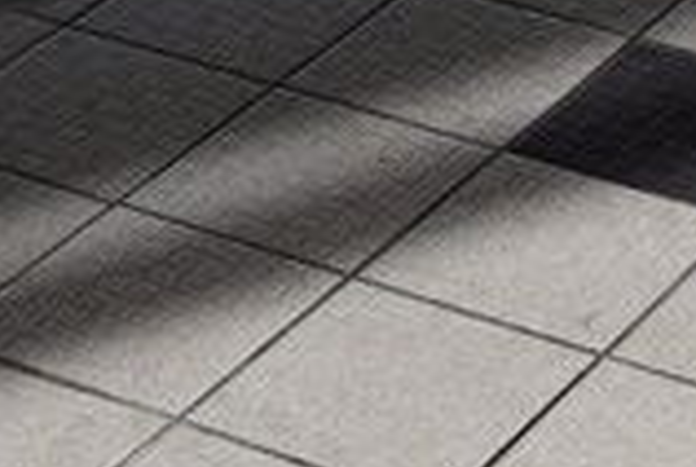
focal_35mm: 182
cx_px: 621
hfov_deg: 11.2
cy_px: -183
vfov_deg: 7.5
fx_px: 3525
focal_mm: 30
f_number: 6.3
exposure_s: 1/15
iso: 1100
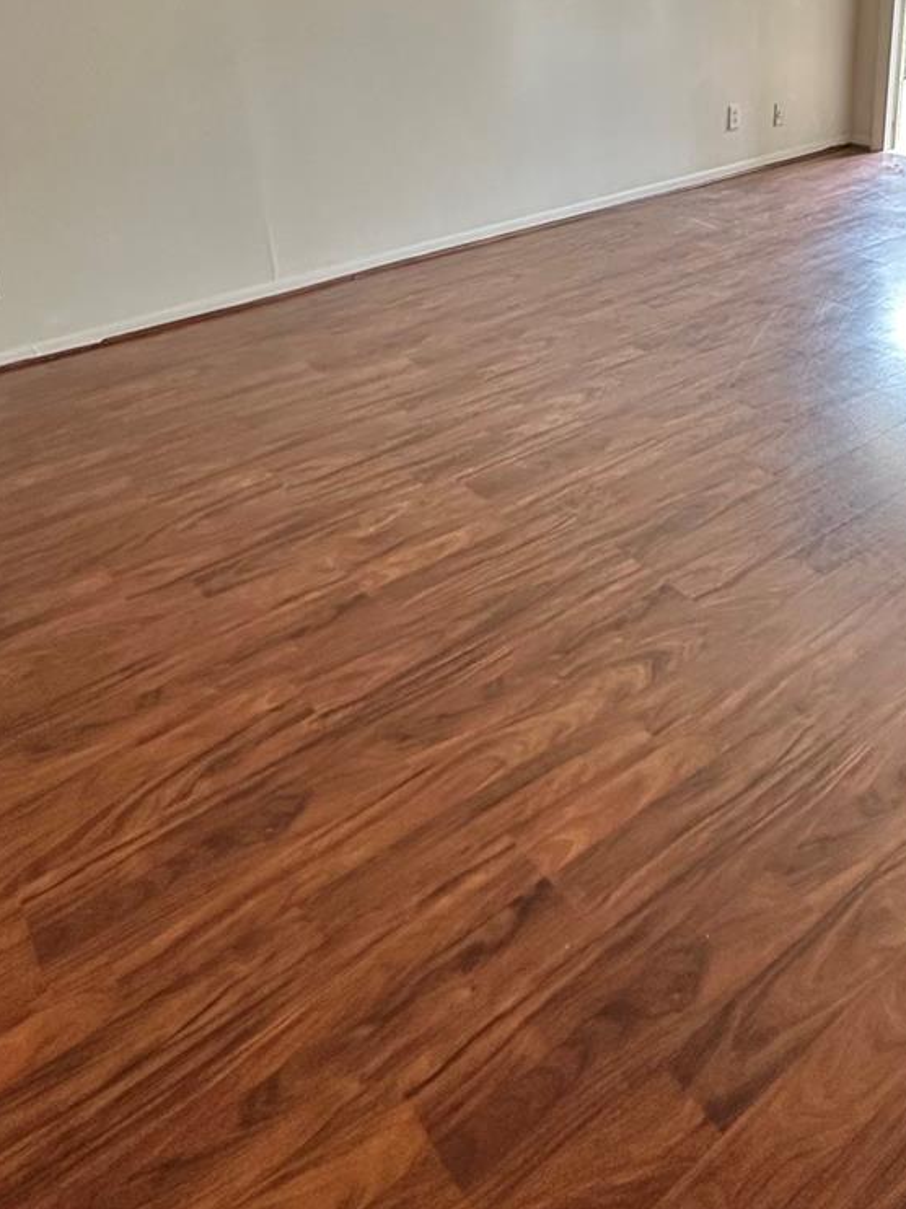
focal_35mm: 29
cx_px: 565
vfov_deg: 59.4
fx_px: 1013
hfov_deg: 47.8
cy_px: 349
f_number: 2.2
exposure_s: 1/60
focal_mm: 2.22
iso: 250
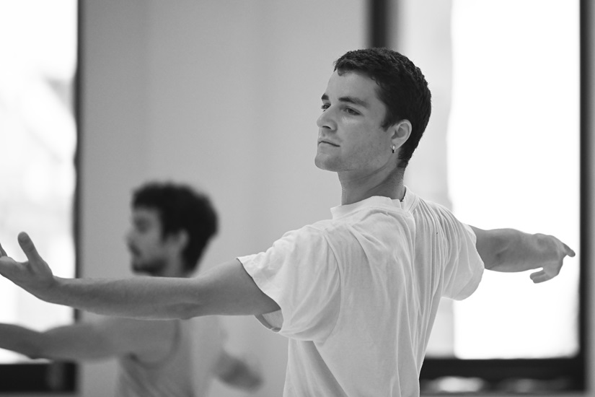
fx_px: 3305
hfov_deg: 10.3
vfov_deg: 6.9
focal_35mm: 200
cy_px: 198
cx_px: 298
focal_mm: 200
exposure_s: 1/800
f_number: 3.2
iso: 2000
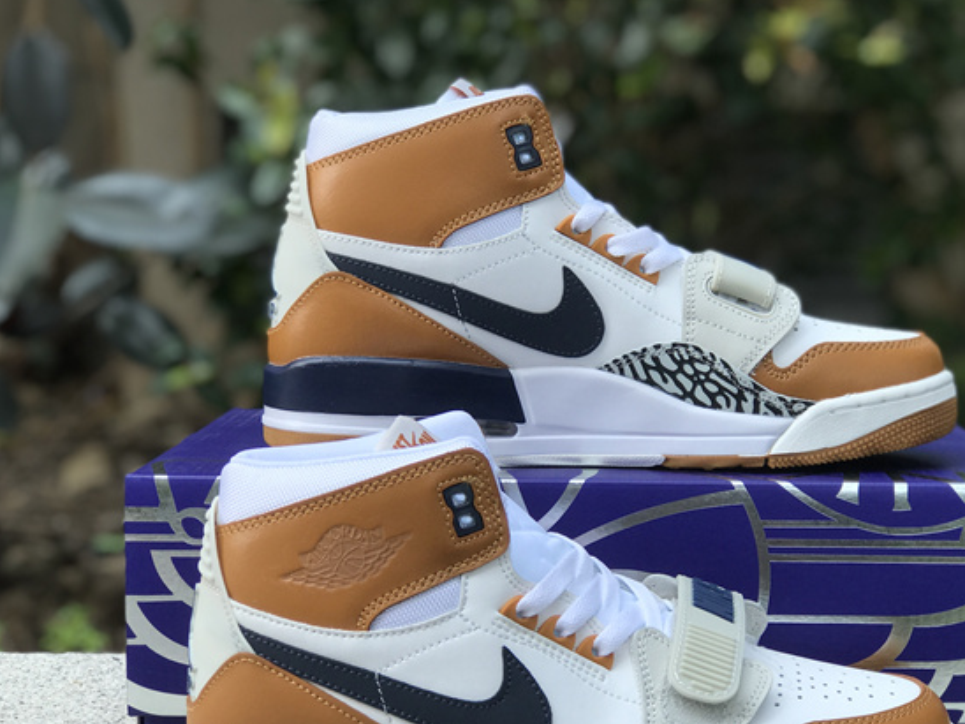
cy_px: 464
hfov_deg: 25.3
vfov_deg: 19.1
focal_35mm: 77
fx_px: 2147
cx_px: 608
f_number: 2.8
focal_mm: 6.6
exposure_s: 1/282
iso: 20
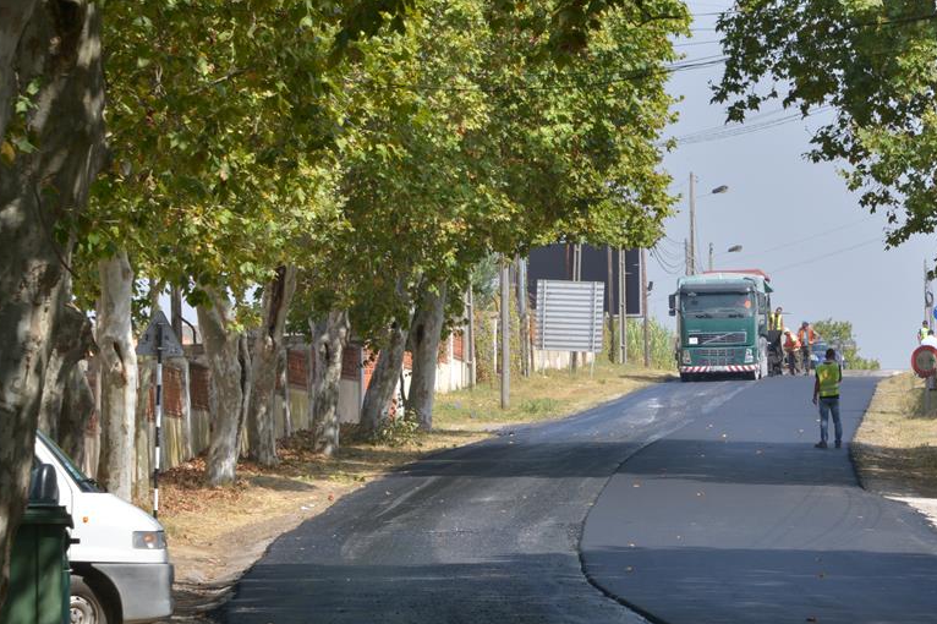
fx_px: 6166
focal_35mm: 237
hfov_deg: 8.7
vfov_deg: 5.8
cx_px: 796
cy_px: 423
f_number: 9
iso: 160
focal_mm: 112
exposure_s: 1/125
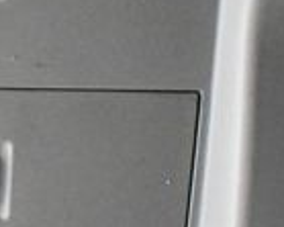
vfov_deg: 9.9
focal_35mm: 156
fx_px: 1310
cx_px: -231
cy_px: 149
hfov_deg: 11.5
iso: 9000
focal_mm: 18
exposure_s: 1/60
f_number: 3.5
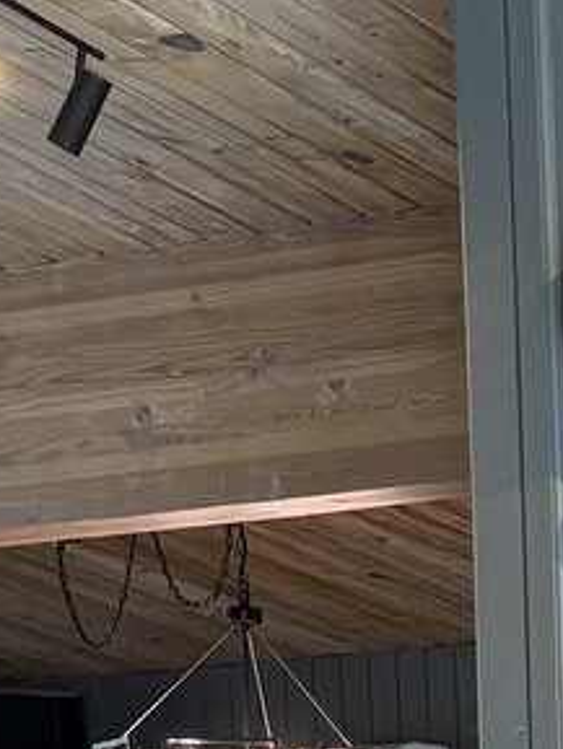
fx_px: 3120
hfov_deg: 9.0
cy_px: 1405
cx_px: 1474
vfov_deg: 12.4
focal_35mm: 144
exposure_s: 1/60
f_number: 1.6
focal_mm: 5.96
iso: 100
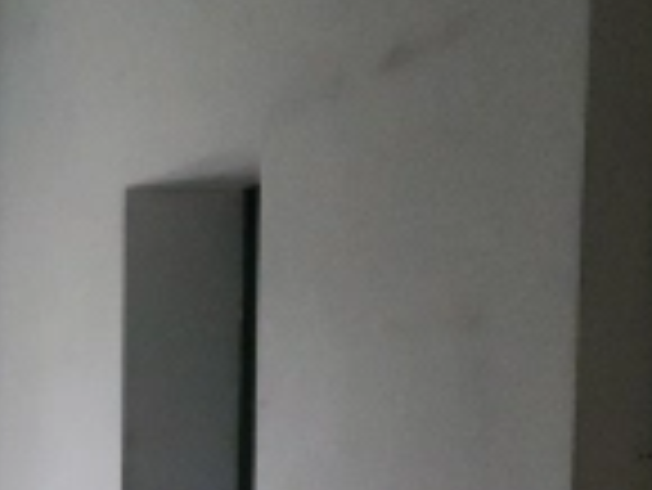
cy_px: 602
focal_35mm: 99
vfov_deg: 14.4
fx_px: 1866
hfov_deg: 16.8
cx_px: -486
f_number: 1.8
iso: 400
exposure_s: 1/50
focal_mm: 6.4
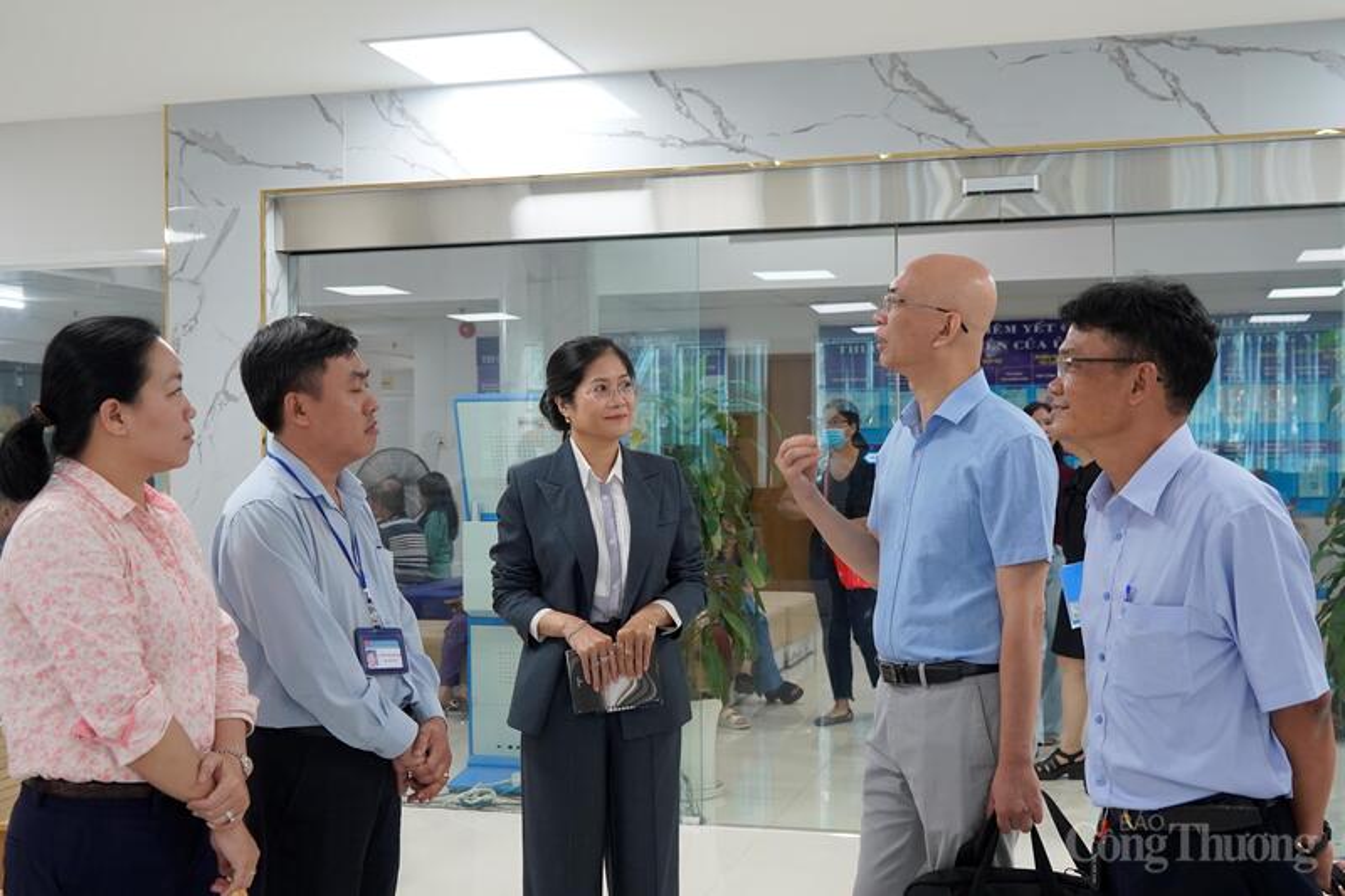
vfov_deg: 33.4
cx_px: 672
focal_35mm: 40
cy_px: 448
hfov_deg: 48.5
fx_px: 1494
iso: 1250
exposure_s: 1/160
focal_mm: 27
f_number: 4
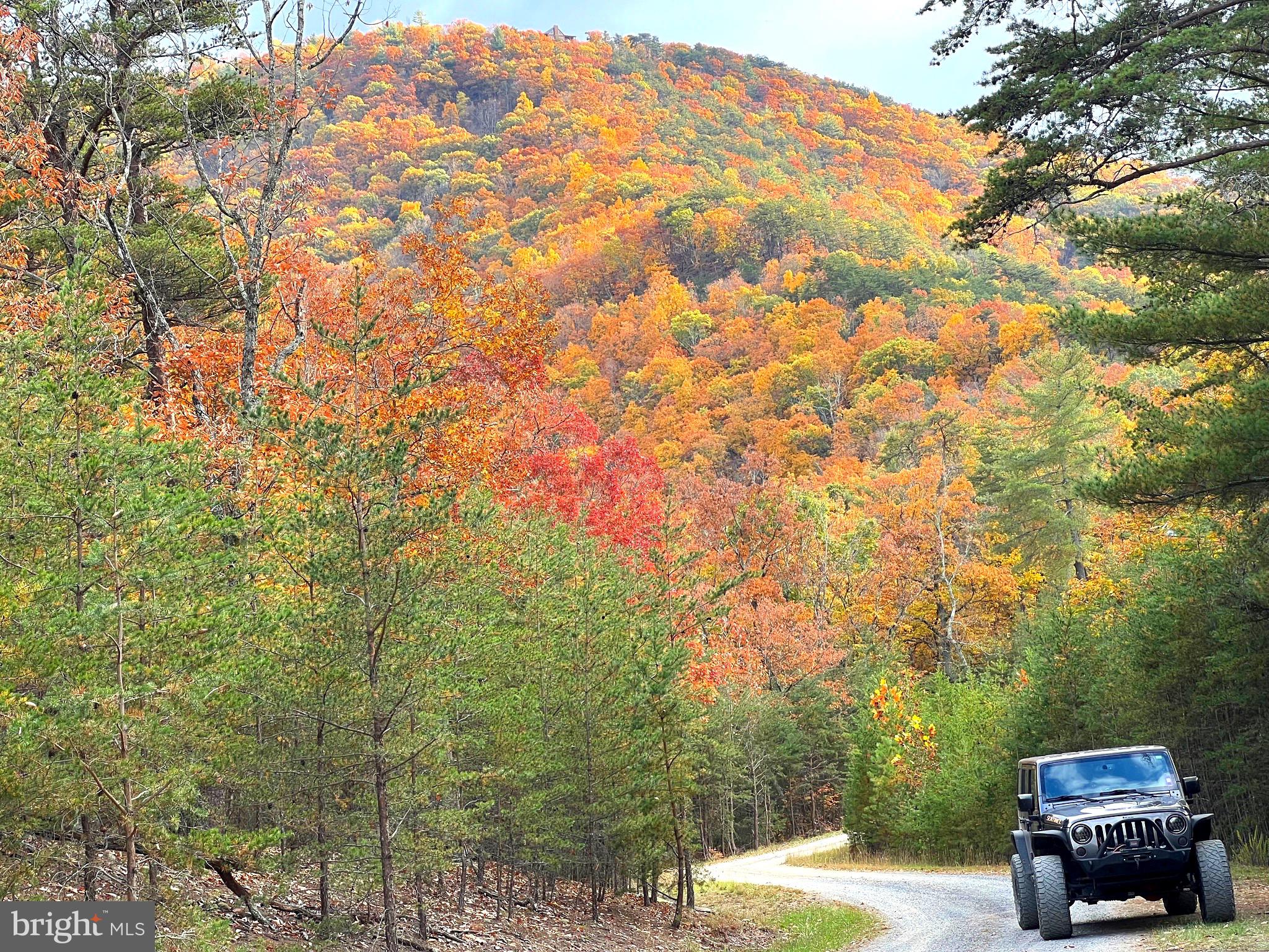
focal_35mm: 77
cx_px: 634
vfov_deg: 19.1
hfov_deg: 25.3
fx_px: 2823
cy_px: 476
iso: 32
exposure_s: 1/99
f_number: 2.8
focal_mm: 9
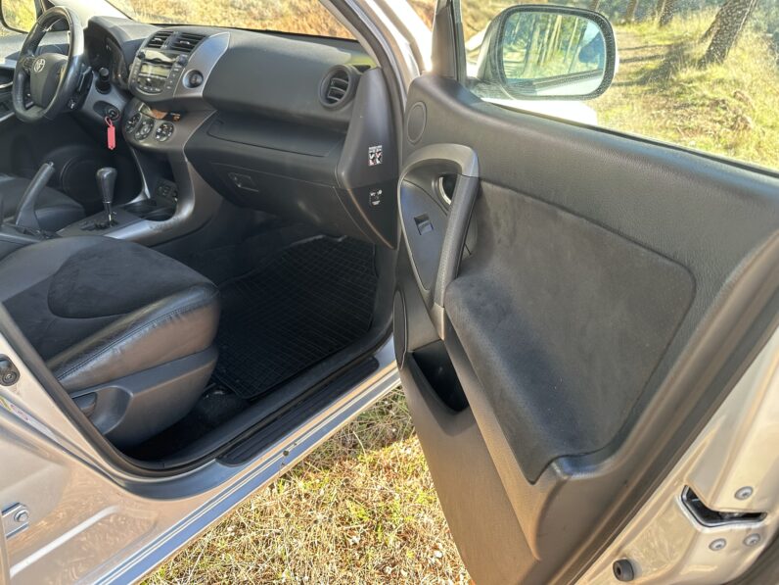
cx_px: 390
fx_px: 540
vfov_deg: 56.8
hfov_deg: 71.6
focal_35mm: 24
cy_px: 292
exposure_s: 1/121
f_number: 1.78
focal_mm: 6.86
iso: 100
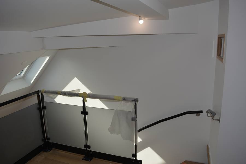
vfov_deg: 48.0
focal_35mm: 27
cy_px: 82
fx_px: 185
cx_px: 123
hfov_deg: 67.4
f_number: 5
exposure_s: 1/200
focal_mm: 18
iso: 100
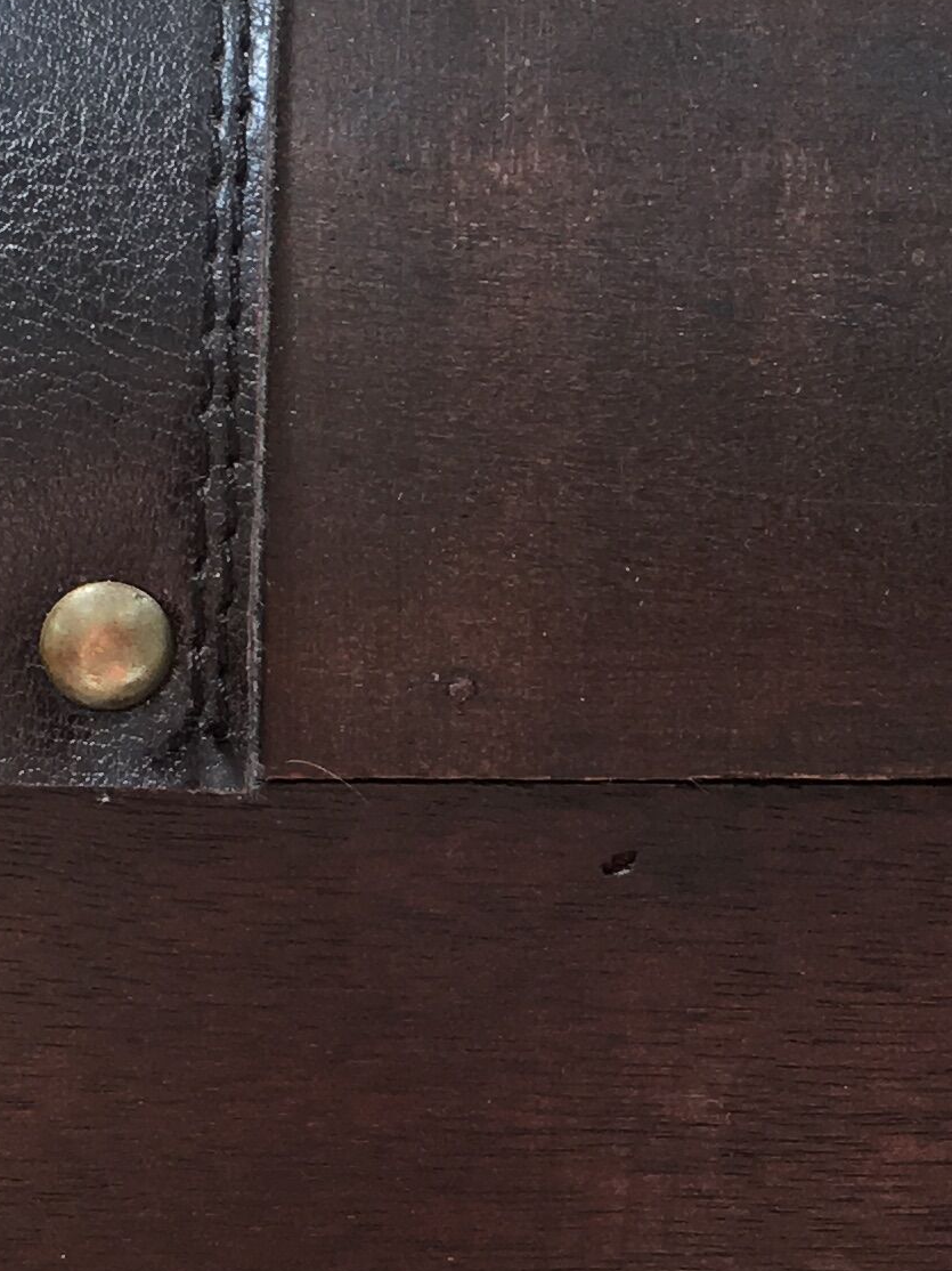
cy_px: 857
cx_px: 734
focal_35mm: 105
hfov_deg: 14.0
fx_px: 3852
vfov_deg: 18.7
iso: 40
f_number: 2.2
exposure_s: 1/100
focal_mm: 4.15
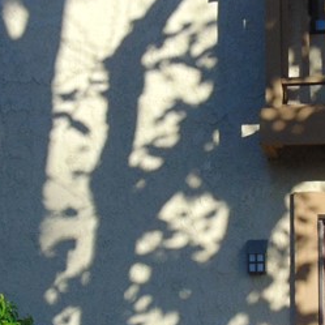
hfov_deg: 19.1
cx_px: 166
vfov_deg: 19.0
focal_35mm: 91
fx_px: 967
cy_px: 209
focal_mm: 4.5
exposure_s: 1/500
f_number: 3
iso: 80
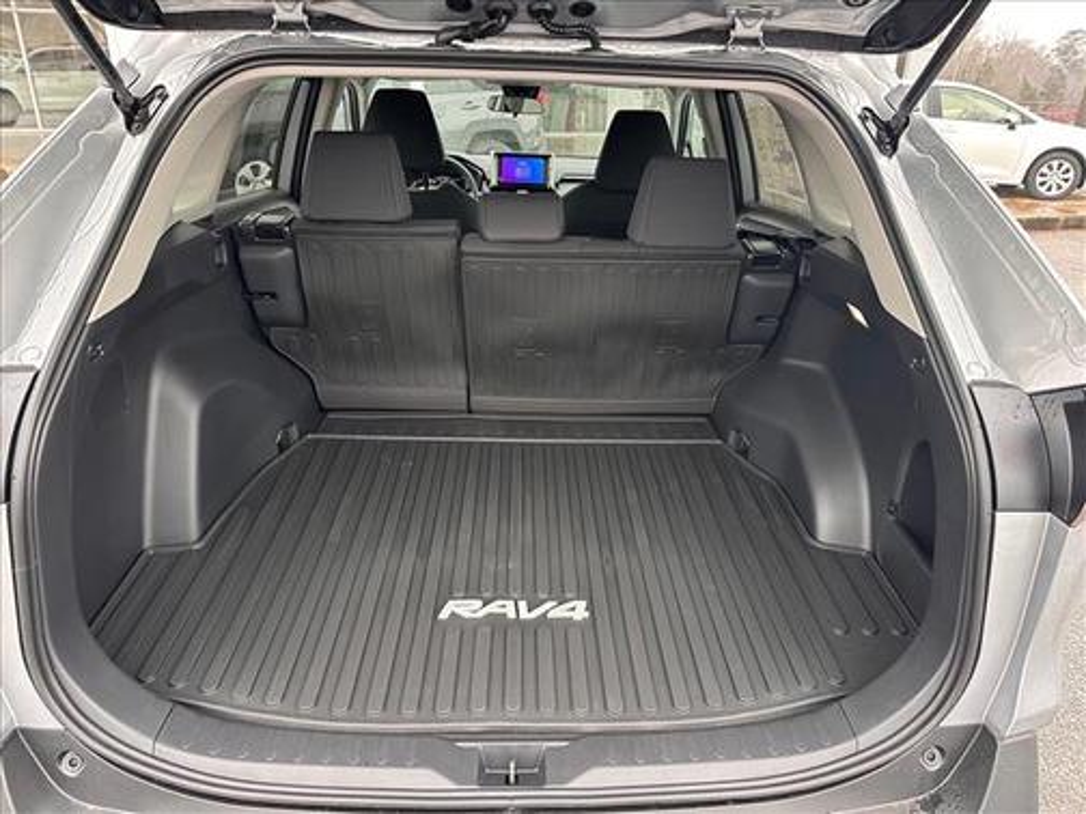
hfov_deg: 71.6
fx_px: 753
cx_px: 543
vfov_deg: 56.8
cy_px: 407
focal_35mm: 24
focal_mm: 6.86
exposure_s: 1/101
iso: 250
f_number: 1.78
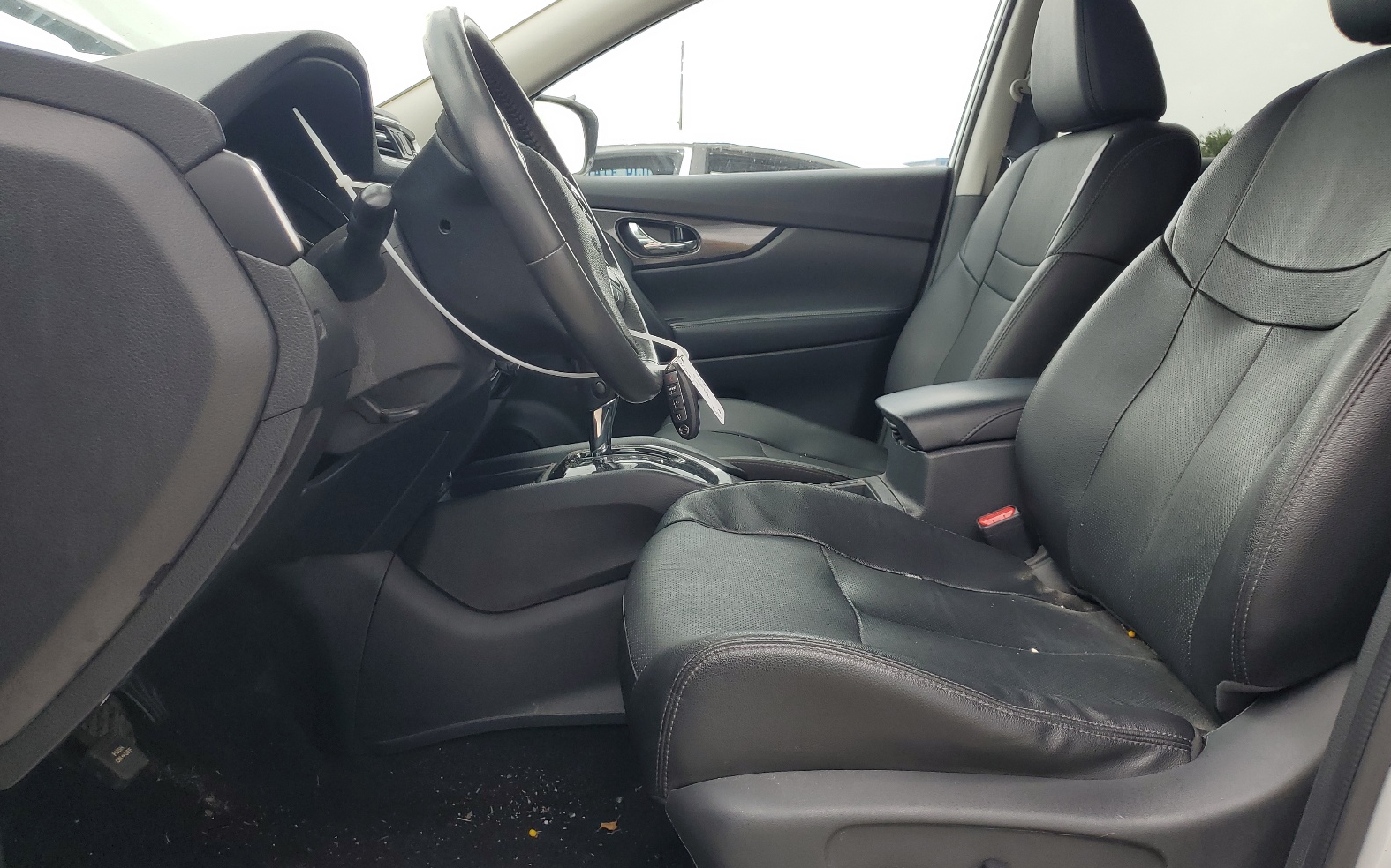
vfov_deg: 44.5
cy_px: 429
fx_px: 1061
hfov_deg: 66.5
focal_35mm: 28
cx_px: 706
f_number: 1.5
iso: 50
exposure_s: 1/417
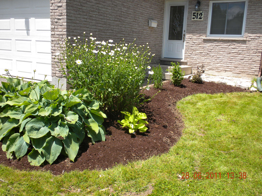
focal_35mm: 37
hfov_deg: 50.1
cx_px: 131
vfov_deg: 38.7
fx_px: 280
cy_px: 98
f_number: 10
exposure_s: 1/71.8
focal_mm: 6.6
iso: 64
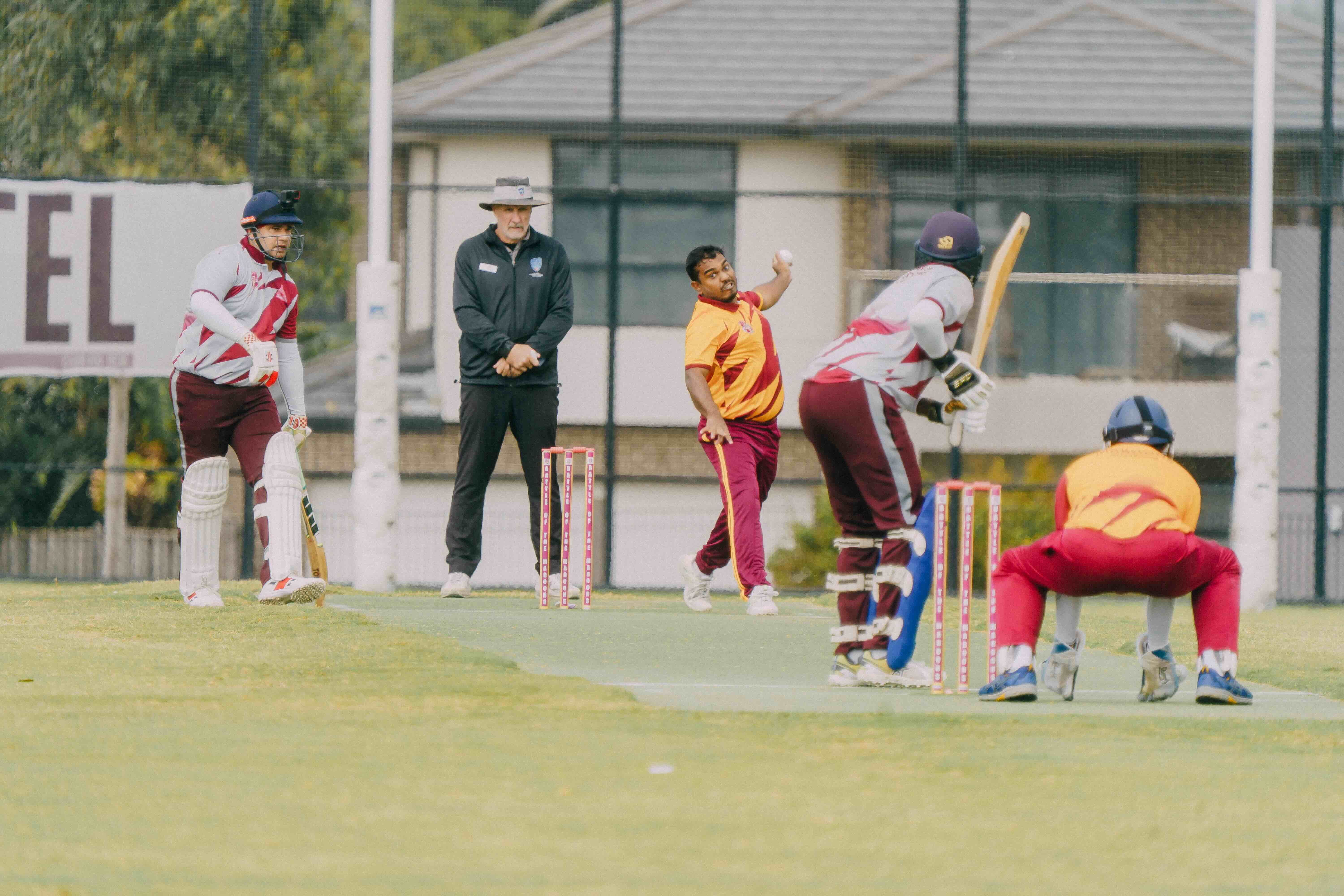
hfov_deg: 3.4
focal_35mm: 600
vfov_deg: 2.3
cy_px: 448
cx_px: 672
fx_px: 22398
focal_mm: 600
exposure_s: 1/1000
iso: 400
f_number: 6.3
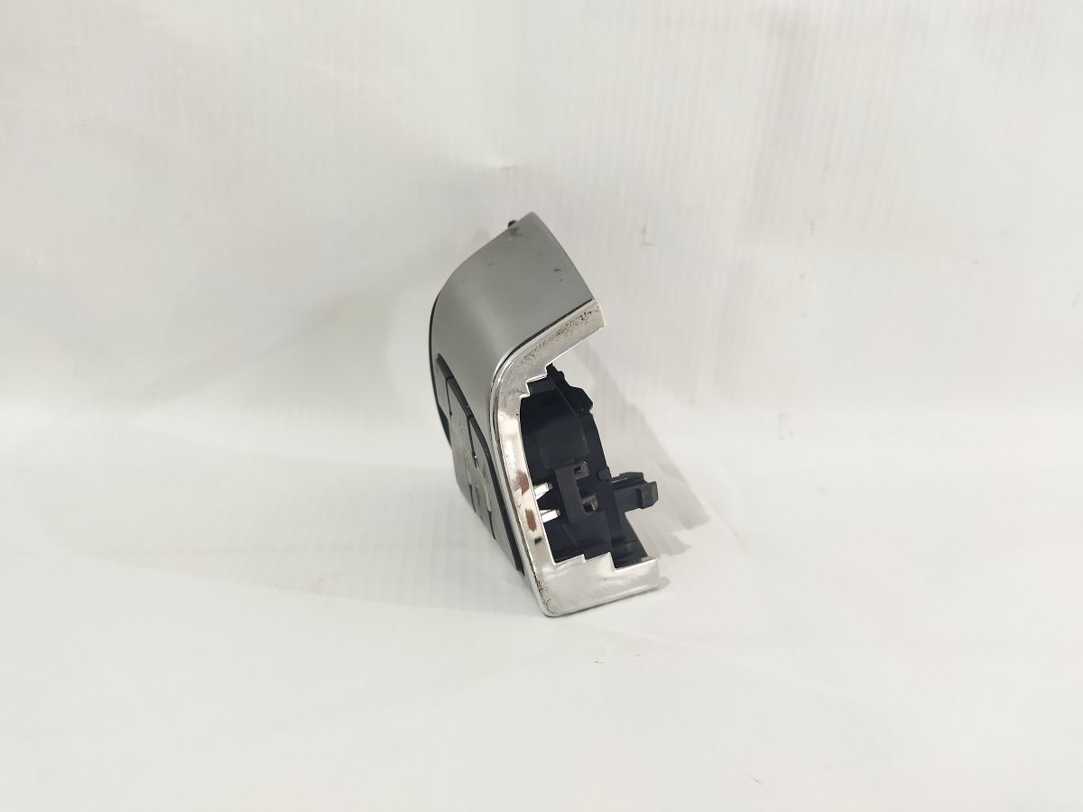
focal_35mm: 27
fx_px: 845
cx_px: 542
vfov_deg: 51.4
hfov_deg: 65.3
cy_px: 406
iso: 222
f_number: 1.79
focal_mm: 4.71
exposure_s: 1/50
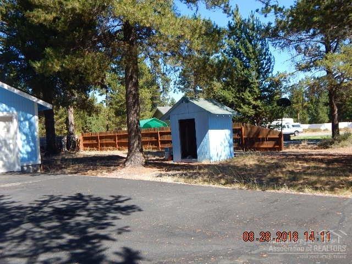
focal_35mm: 31
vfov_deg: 45.4
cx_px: 176
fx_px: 315
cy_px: 132
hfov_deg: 58.4
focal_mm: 5.6
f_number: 3.2
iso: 125
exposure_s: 1/500
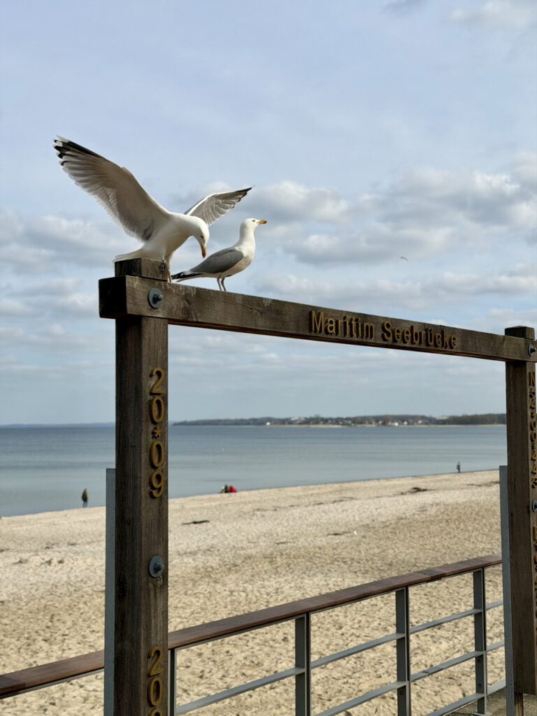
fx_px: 993
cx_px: 268
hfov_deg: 30.3
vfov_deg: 39.7
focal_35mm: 48
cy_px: 358
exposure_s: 1/7143
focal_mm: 6.76
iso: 64
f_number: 1.78
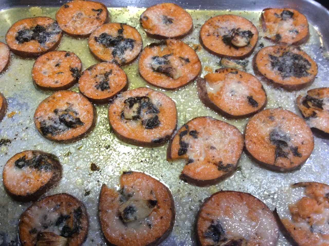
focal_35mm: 32
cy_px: 123
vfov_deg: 44.1
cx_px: 164
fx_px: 304
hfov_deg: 56.9
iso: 64
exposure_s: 1/24
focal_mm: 3.3
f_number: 2.4
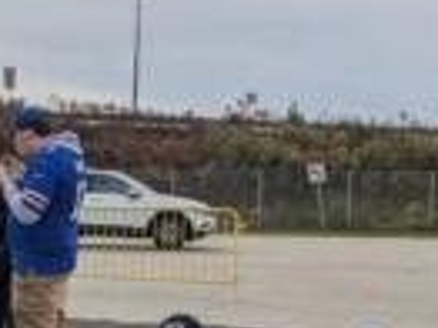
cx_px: -211
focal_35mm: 103
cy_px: 320
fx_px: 1302
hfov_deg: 17.3
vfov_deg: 14.1
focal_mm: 4.38
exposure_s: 1/7812
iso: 112
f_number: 1.73
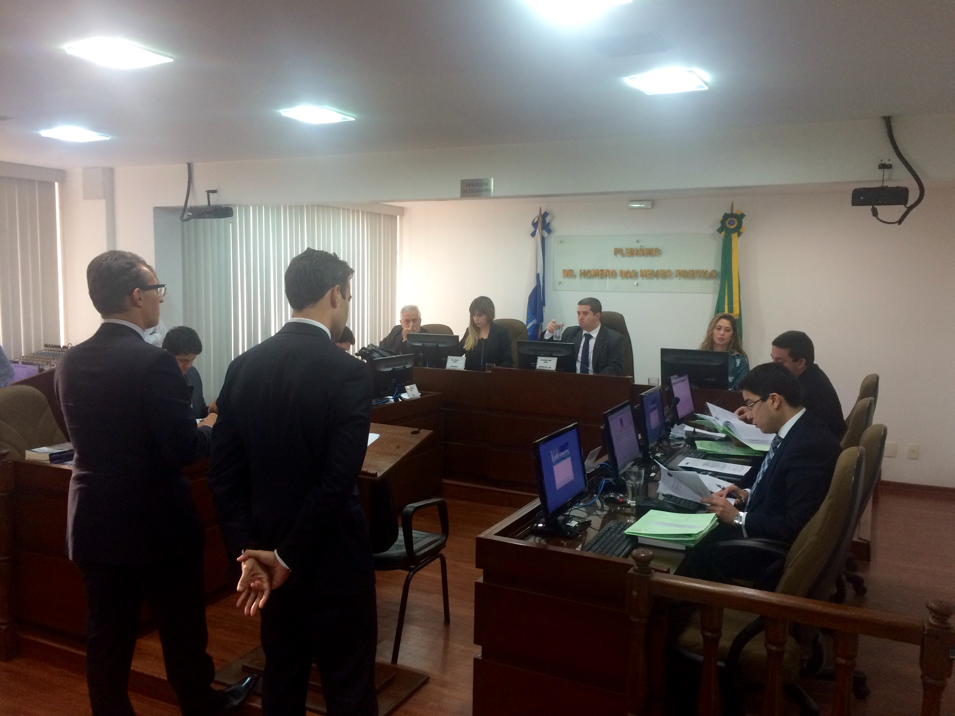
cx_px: 478
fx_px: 800
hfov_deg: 61.7
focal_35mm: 29
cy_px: 358
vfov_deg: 48.2
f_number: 2.2
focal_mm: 4.15
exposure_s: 1/30
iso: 100
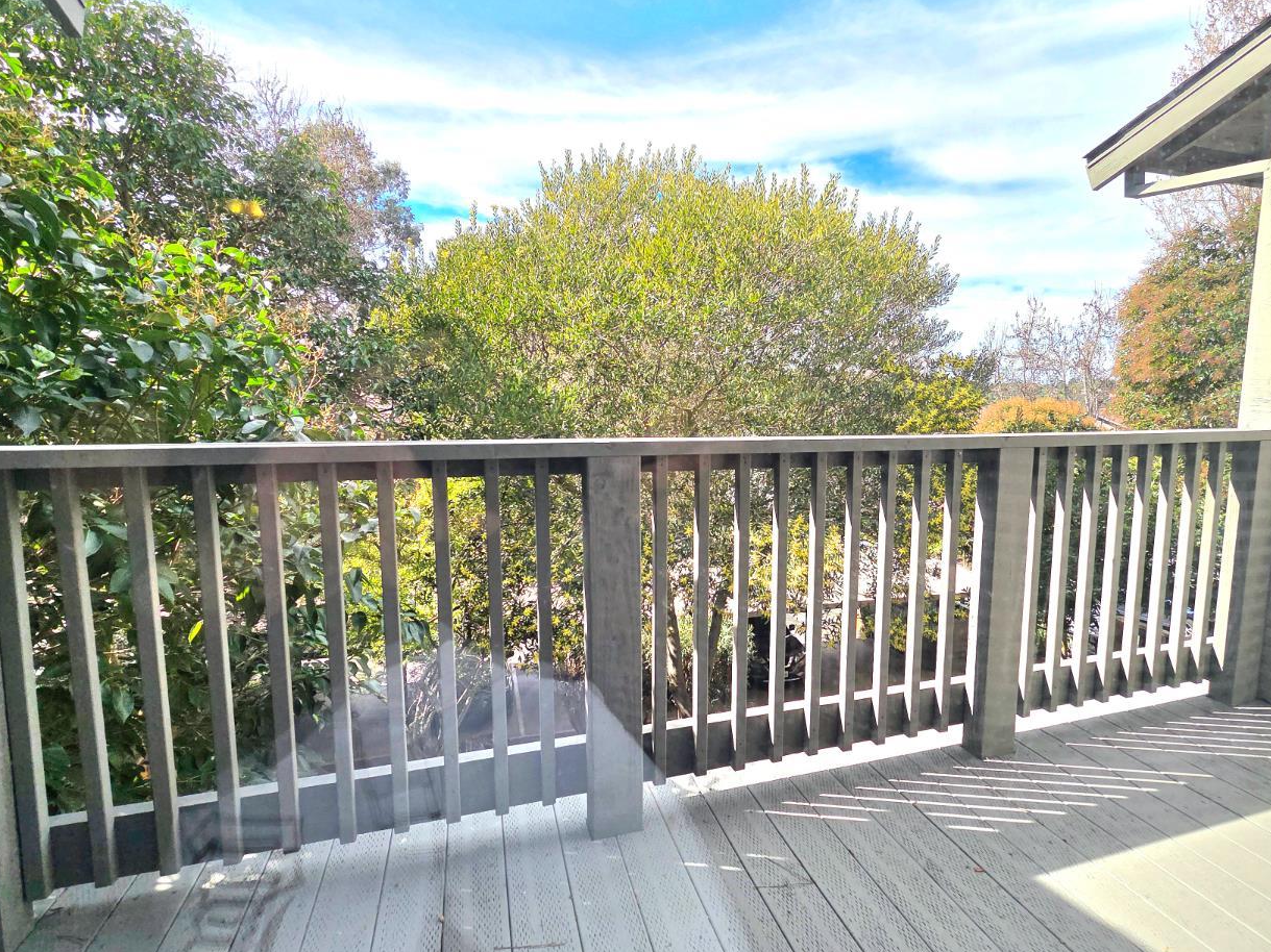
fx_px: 587
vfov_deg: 78.1
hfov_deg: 94.4
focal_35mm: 16
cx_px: 676
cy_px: 466
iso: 50
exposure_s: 1/1111
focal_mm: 2.2
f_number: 2.2
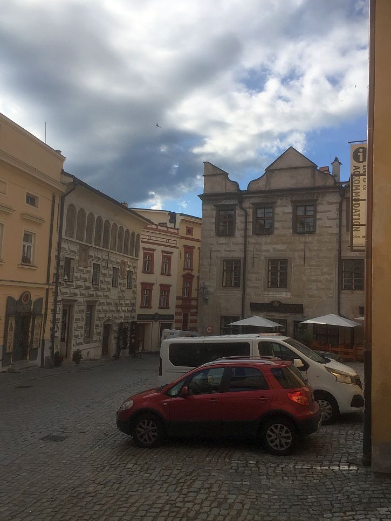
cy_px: 265
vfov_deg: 56.8
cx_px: 189
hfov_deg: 44.1
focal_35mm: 32
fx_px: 482
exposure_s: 1/2198
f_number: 2.2
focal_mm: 4.15
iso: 32
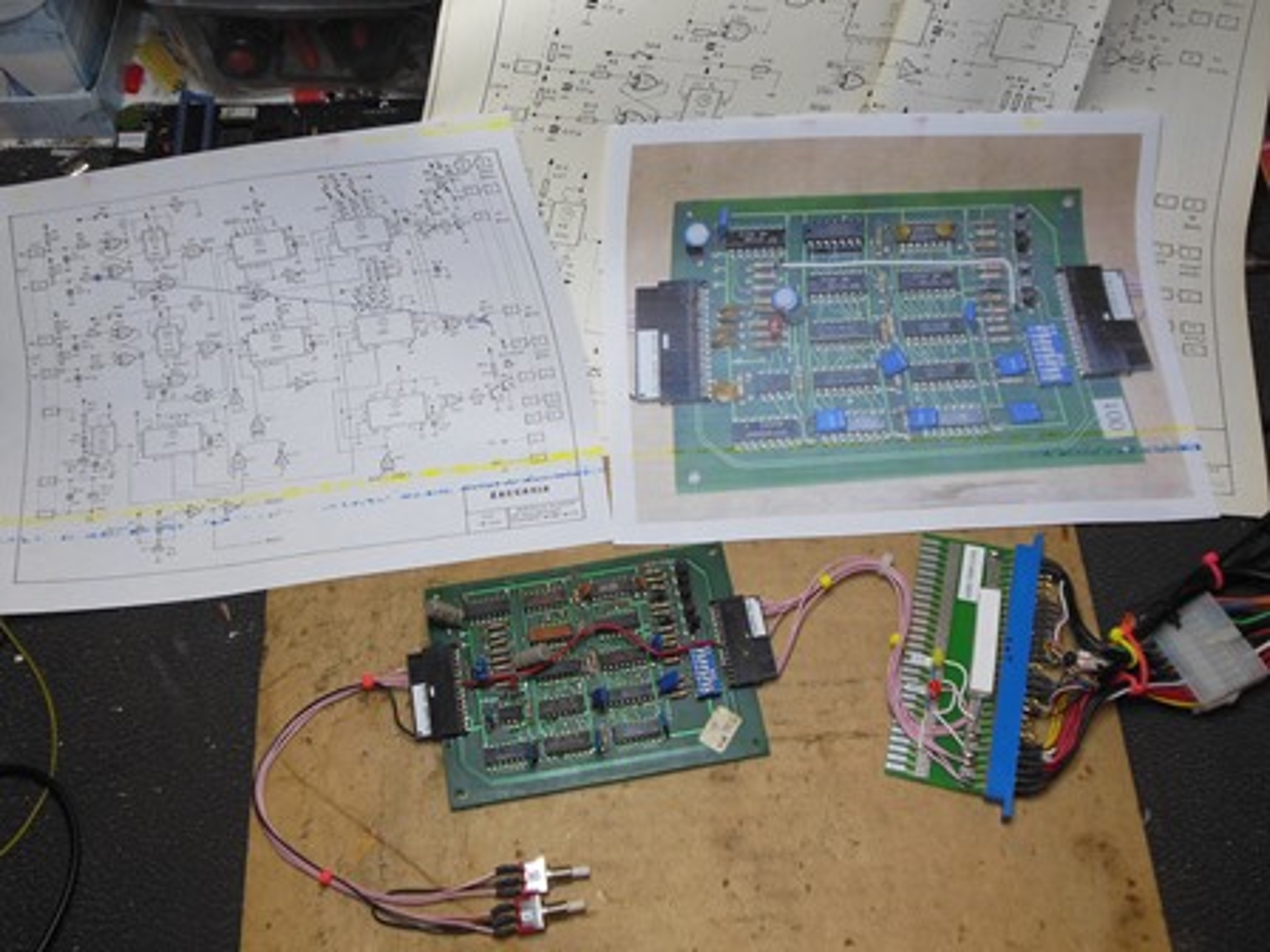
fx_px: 1211
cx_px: 635
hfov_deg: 55.4
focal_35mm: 33
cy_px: 476
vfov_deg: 42.9
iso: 125
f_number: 3.5
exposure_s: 1/30
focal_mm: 6
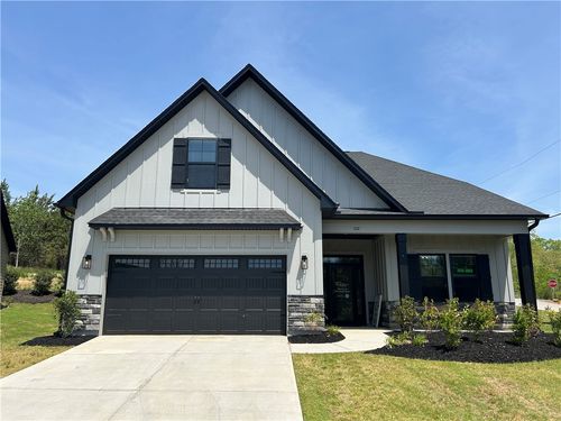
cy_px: 210
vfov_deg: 53.1
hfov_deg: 67.3
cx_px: 280
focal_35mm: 26
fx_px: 421
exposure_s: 1/3704
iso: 50
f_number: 1.5
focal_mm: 5.7
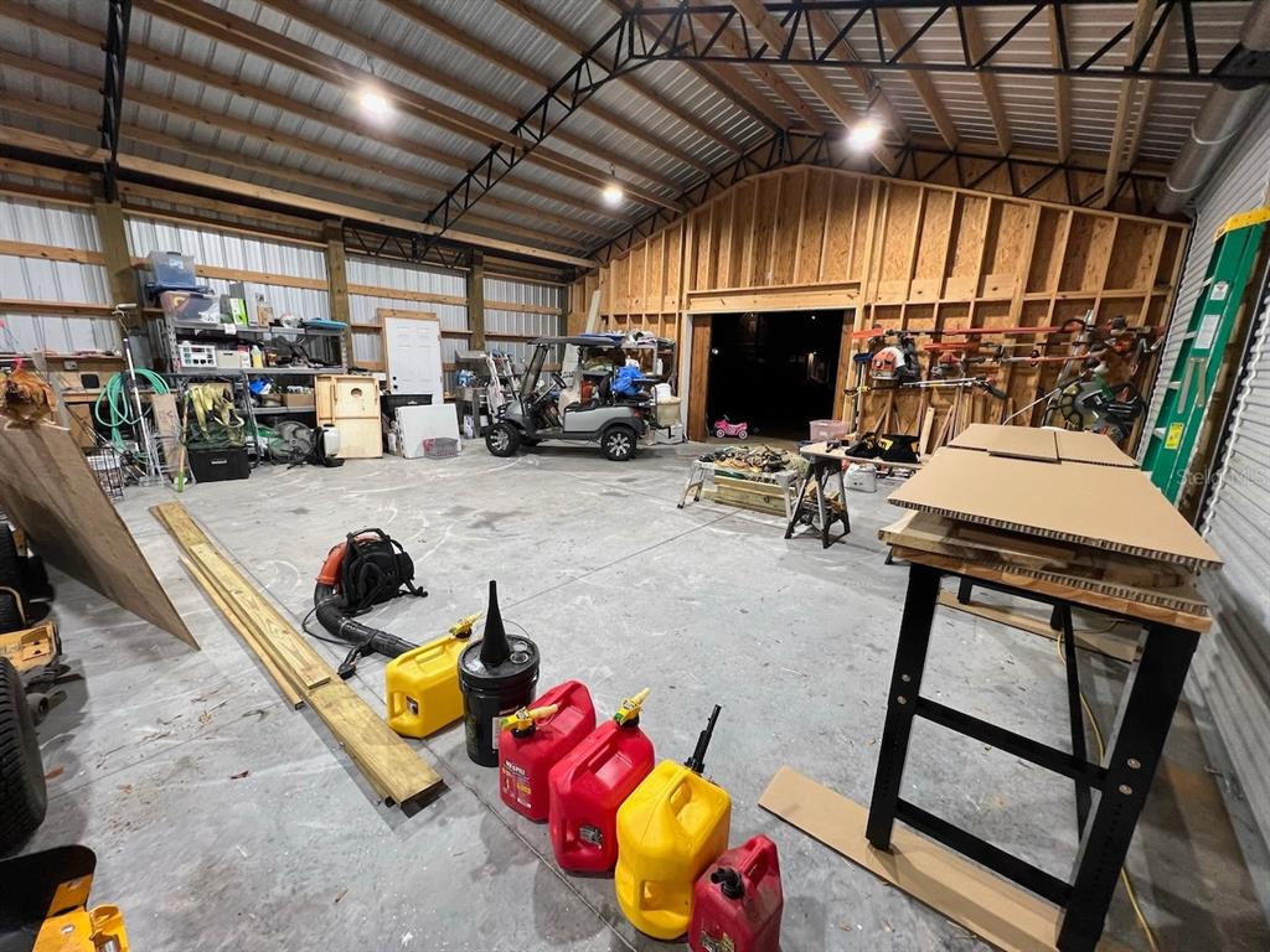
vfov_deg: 89.9
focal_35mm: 13
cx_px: 635
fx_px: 477
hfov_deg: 106.2
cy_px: 476
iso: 125
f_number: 1.8
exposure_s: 1/120
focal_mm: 1.57
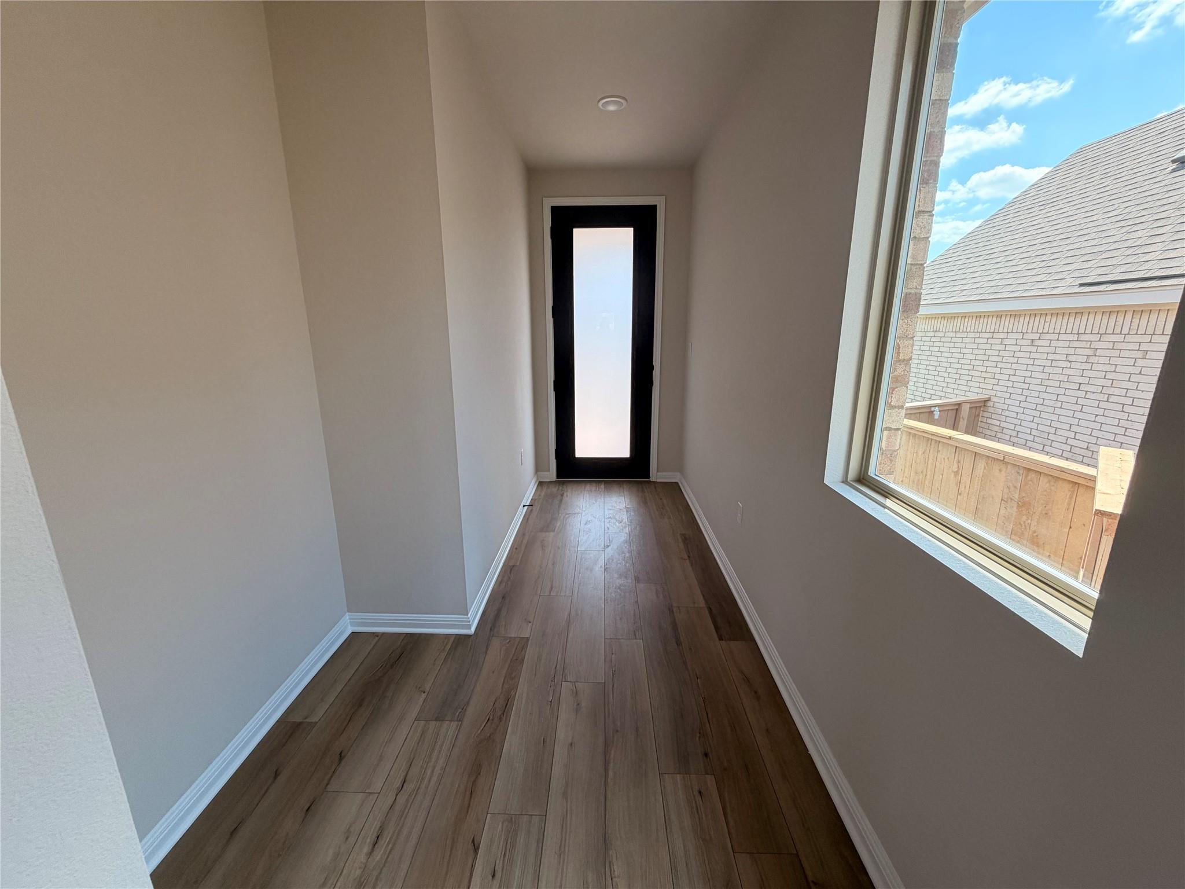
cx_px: 592
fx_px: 479
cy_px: 444
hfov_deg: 102.1
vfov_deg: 85.7
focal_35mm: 14
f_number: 2.2
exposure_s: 1/121
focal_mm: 2.22
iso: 64
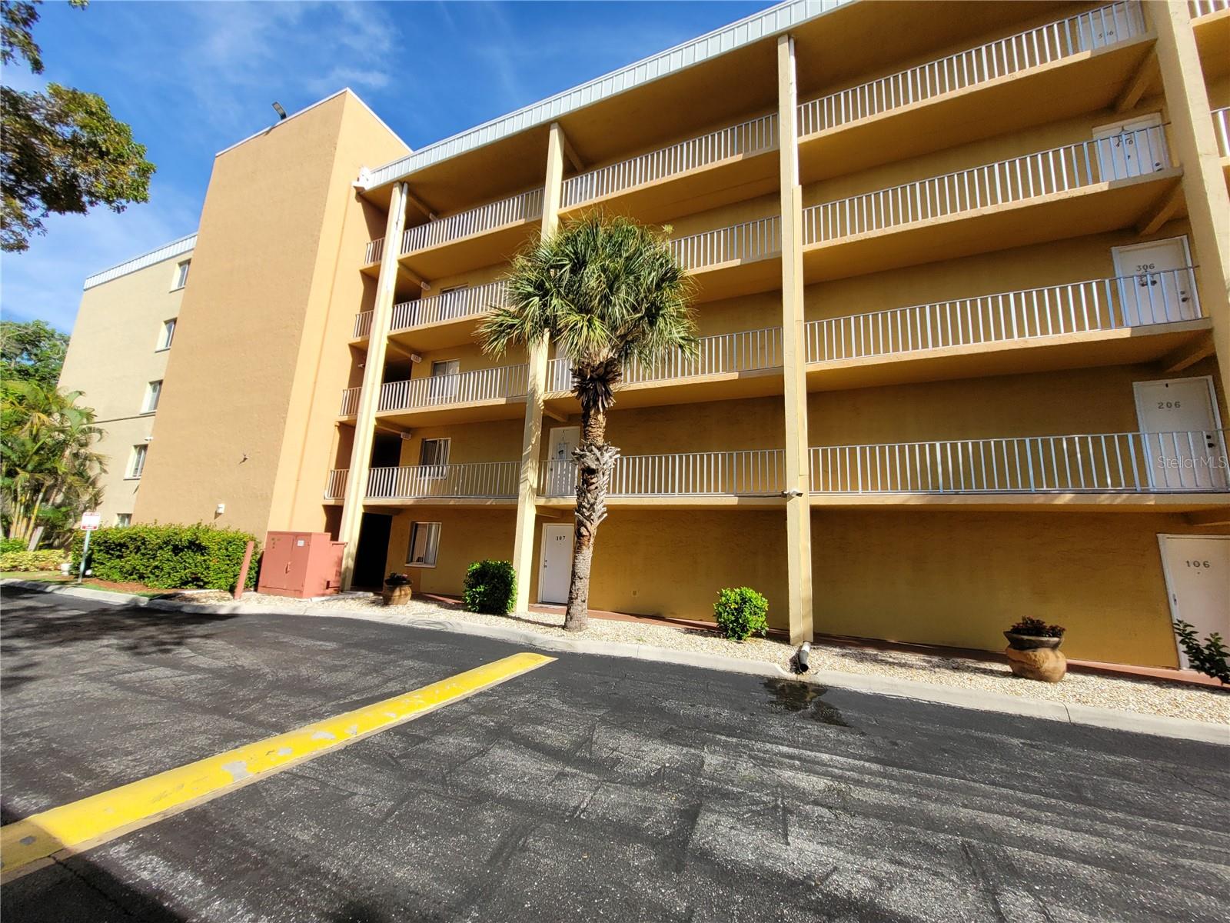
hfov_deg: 106.2
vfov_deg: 89.9
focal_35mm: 13
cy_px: 462
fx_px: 462
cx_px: 615
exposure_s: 1/1073
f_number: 2.2
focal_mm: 1.74
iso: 40
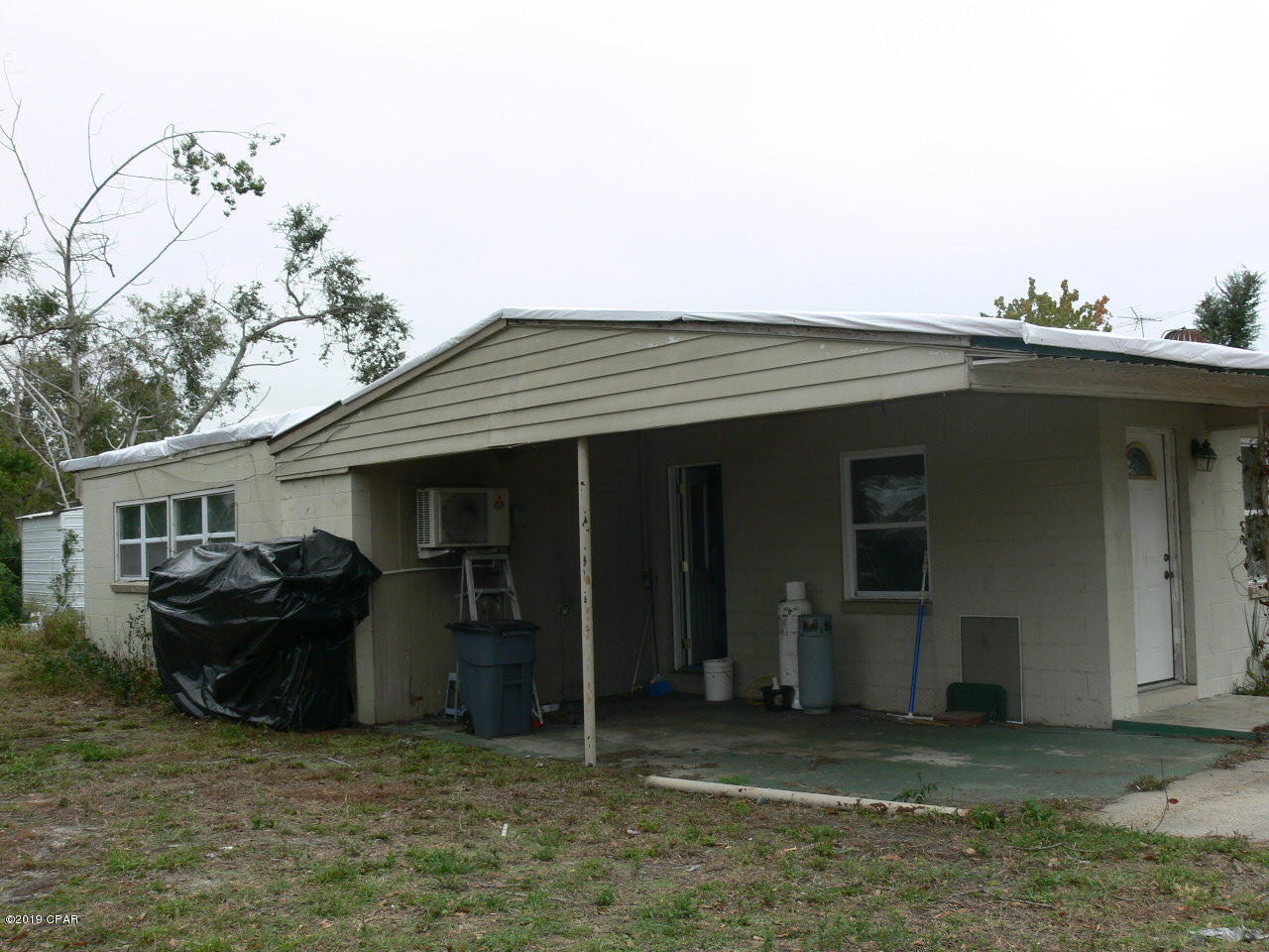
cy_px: 476
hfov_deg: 52.6
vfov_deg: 40.7
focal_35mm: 35
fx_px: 1283
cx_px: 634
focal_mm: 7.4
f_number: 5
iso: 80
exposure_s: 1/125
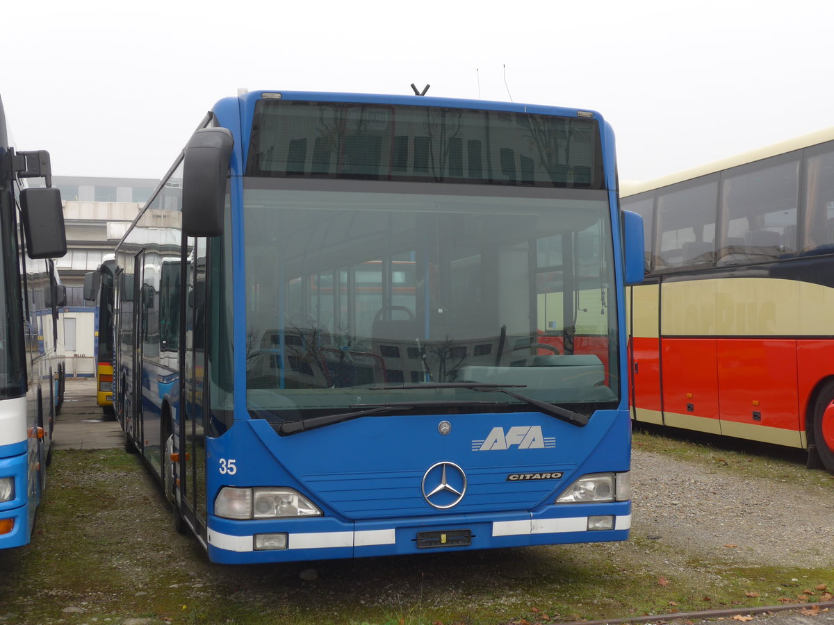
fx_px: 1181
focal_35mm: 49
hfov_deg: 38.9
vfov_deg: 29.7
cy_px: 312
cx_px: 417
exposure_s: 1/160
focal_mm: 10.1
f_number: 3.2
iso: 80
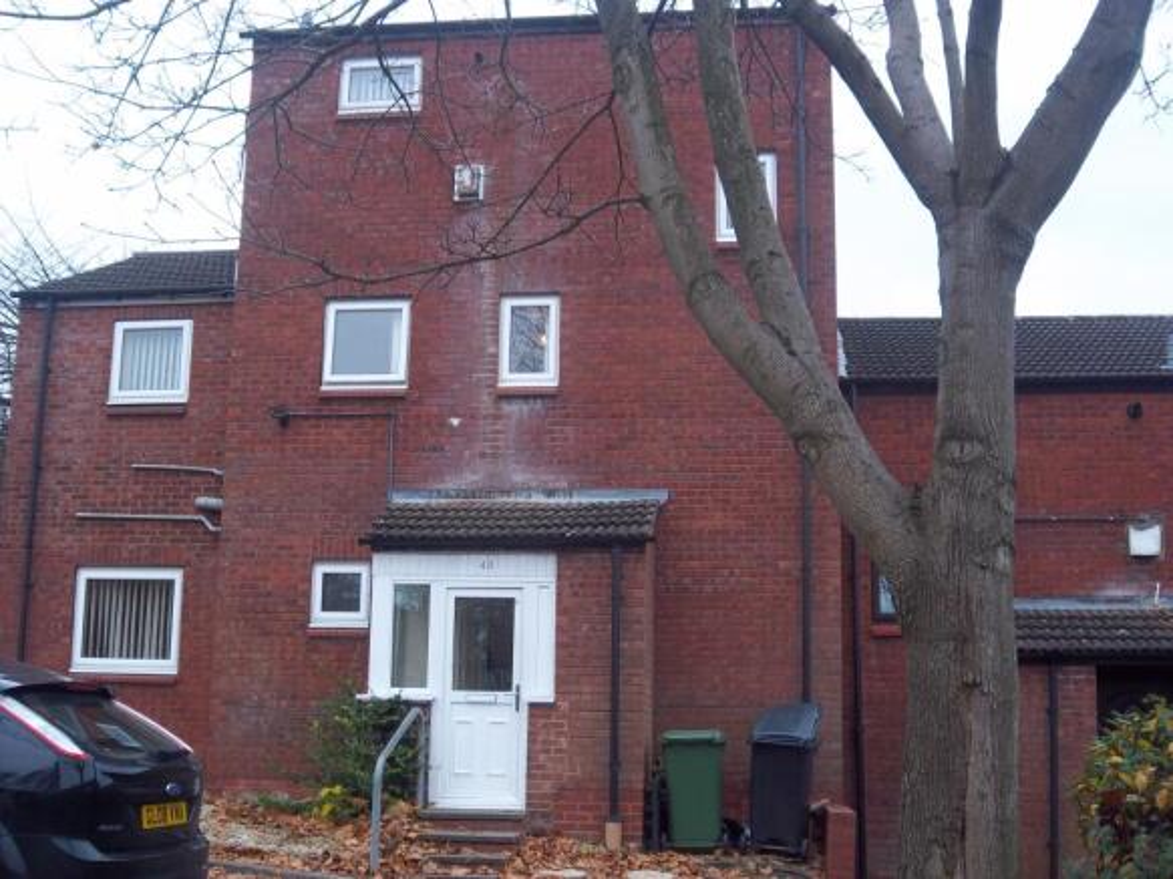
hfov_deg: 40.4
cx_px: 586
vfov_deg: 30.9
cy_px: 440
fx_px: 1592
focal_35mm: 47
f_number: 4.58
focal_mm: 8.3
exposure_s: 1/40
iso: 108
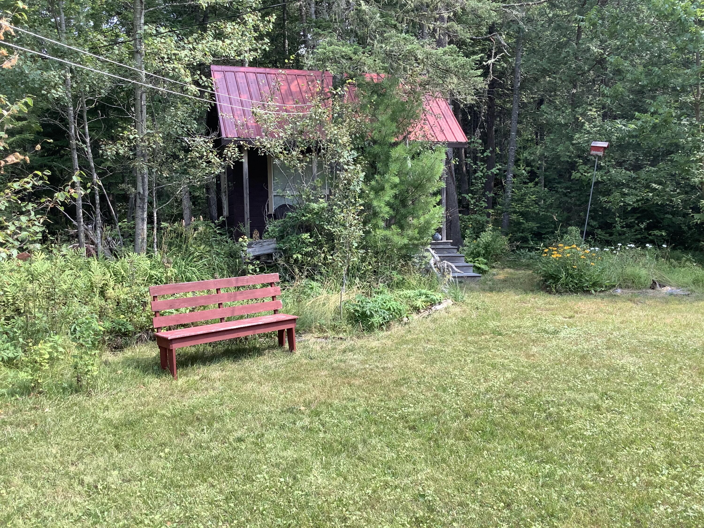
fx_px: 630
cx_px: 352
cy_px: 264
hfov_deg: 58.4
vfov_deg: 45.4
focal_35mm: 31
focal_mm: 3.3
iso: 25
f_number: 2.4
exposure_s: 1/263
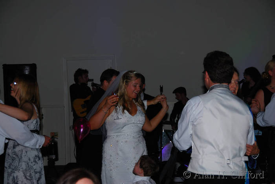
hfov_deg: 27.0
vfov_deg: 18.2
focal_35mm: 75
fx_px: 573
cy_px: 92
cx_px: 138
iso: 100
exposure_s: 1/200
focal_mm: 50
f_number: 4.8
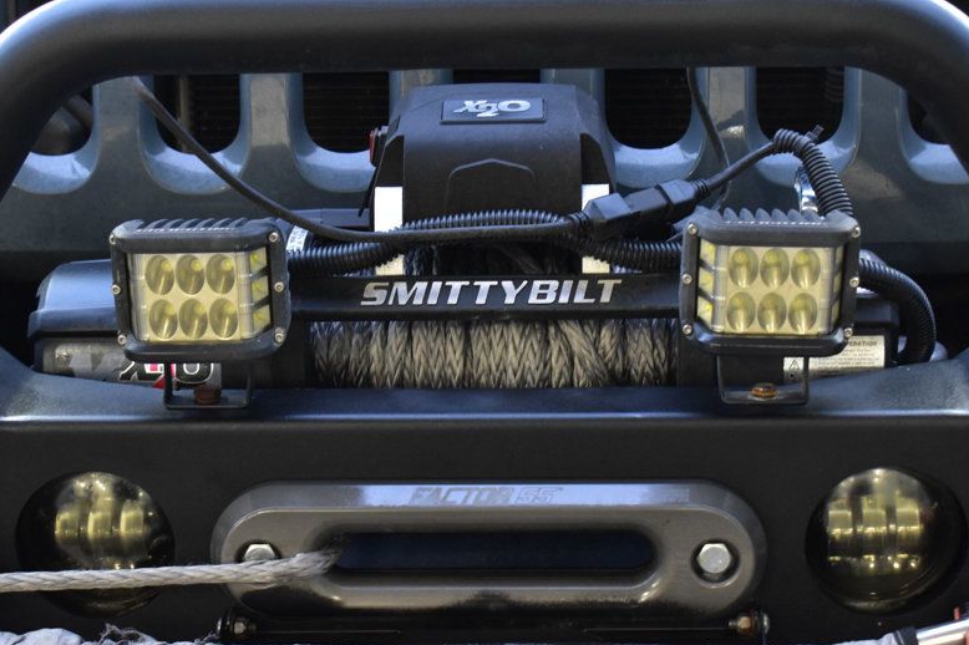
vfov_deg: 18.1
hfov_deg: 27.0
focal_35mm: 75
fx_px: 2018
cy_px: 405
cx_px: 481
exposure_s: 1/15
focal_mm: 38
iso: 1600
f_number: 6.3
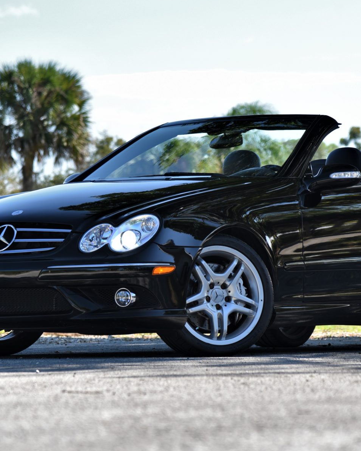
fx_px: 2578
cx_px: 236
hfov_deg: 8.0
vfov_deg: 10.0
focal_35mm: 193
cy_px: 253
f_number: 4.5
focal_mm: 120
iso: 400
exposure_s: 1/320
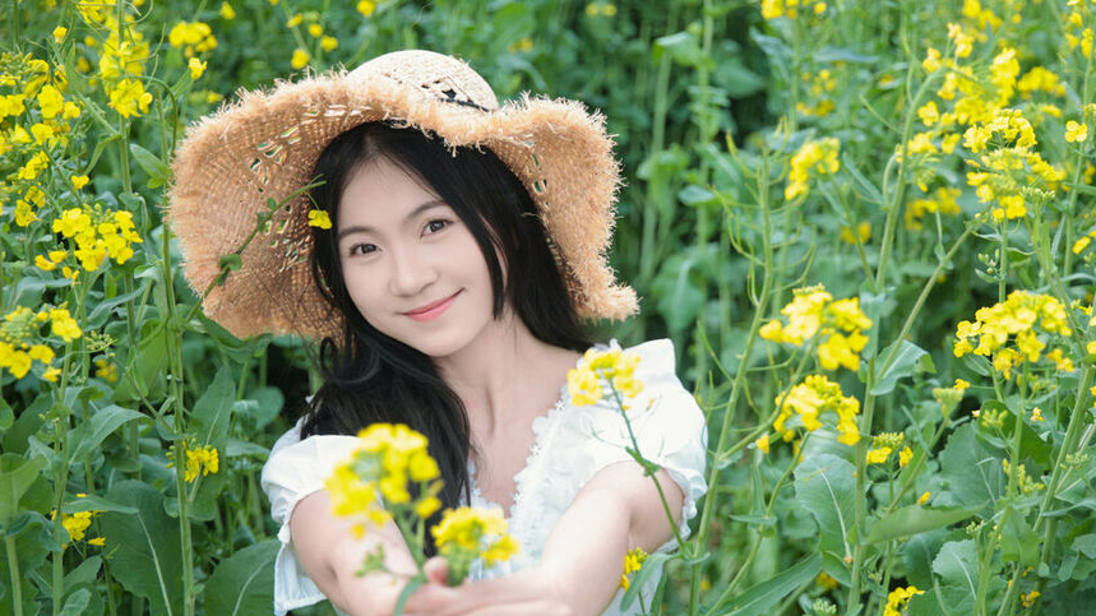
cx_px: 663
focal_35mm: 64
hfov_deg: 32.7
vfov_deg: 18.8
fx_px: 1860
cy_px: 375
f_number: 2.8
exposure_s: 1/160
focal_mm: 50
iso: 100
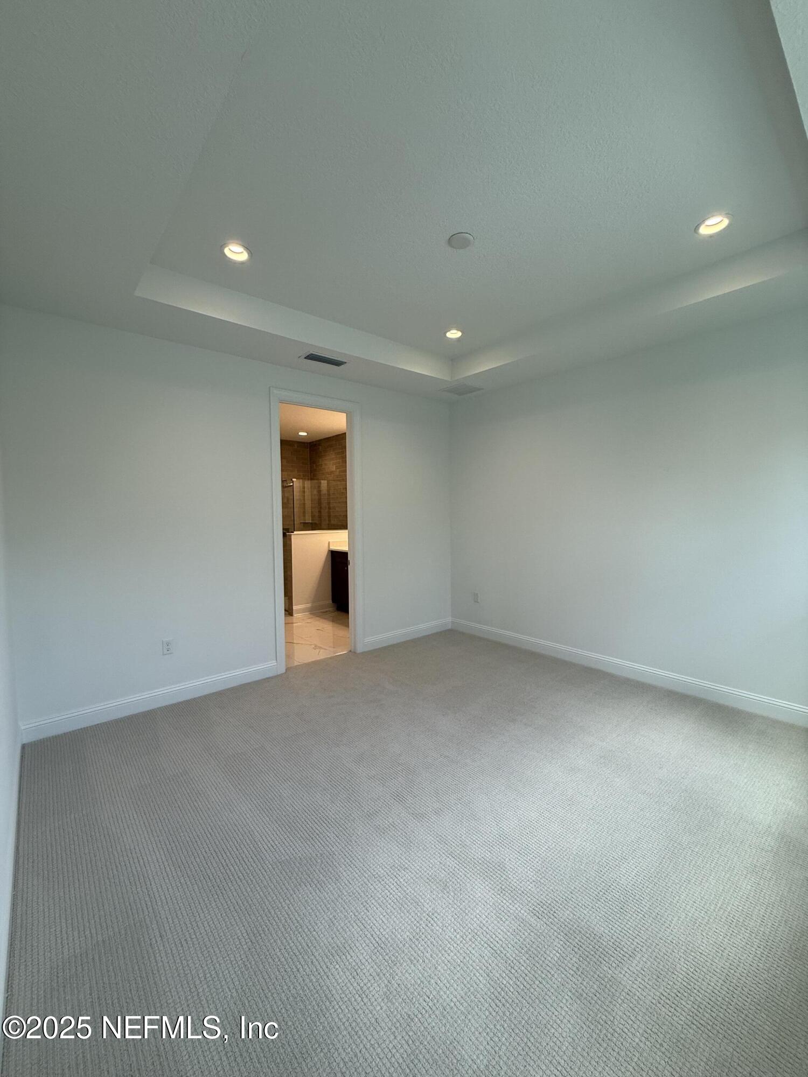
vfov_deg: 102.1
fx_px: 436
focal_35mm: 14
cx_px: 404
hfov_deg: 85.7
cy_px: 538
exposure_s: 1/120
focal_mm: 2.22
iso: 64
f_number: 2.2
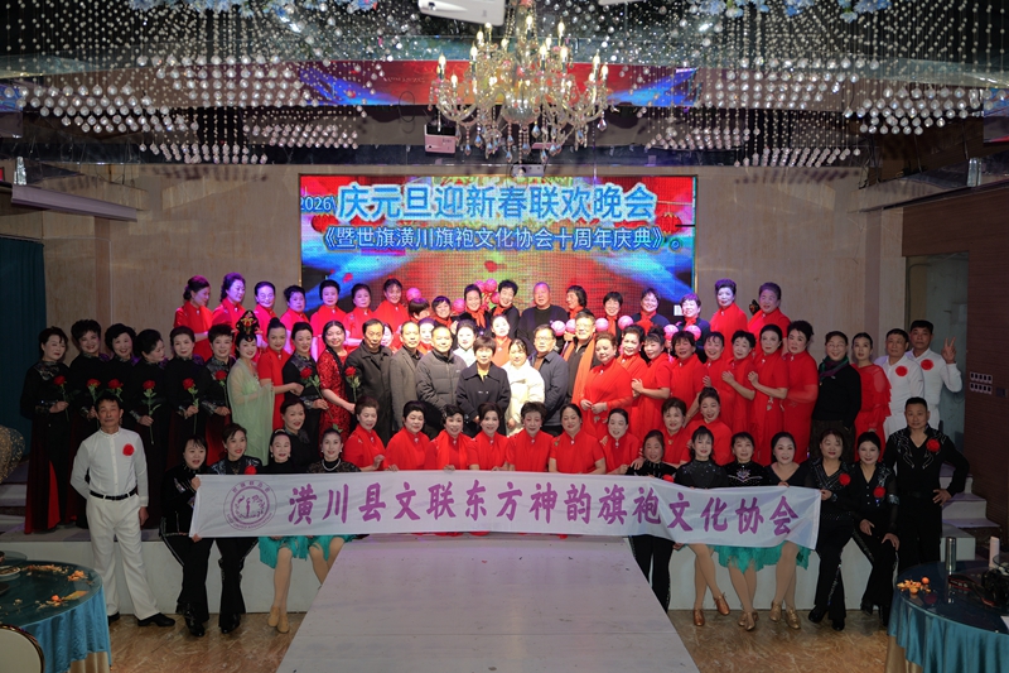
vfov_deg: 40.0
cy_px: 336
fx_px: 925
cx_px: 504
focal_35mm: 33
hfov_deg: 57.2
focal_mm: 33
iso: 400
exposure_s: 1/160
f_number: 2.8
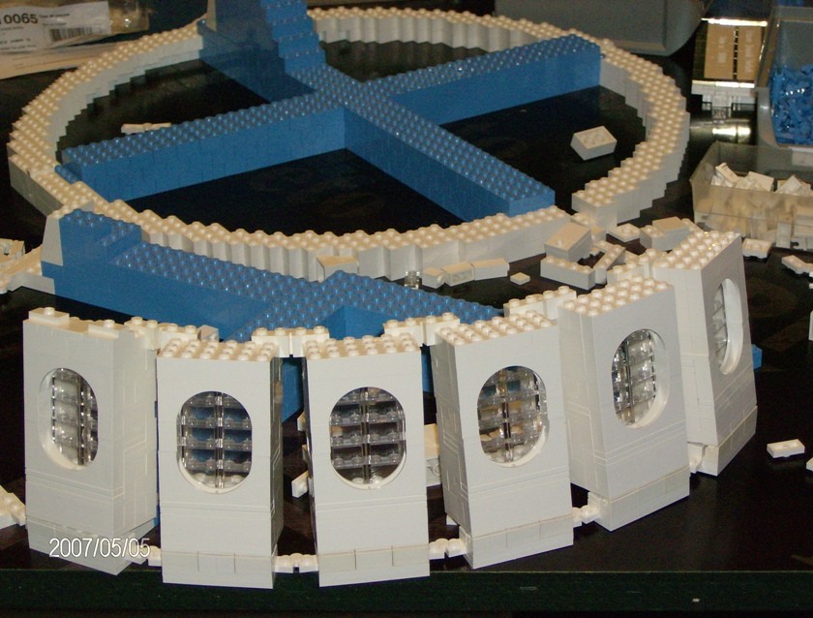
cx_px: 406
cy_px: 309
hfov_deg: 22.9
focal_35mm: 85
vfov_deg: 17.5
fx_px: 2005
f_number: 4.2
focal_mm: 14.1
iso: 200
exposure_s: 1/101
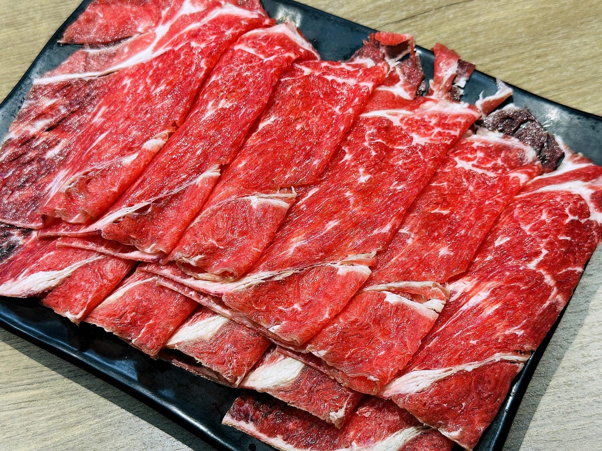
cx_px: 301
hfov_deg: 39.7
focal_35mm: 48
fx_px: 835
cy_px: 226
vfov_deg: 30.3
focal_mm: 6.86
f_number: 1.78
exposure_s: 1/60
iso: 100
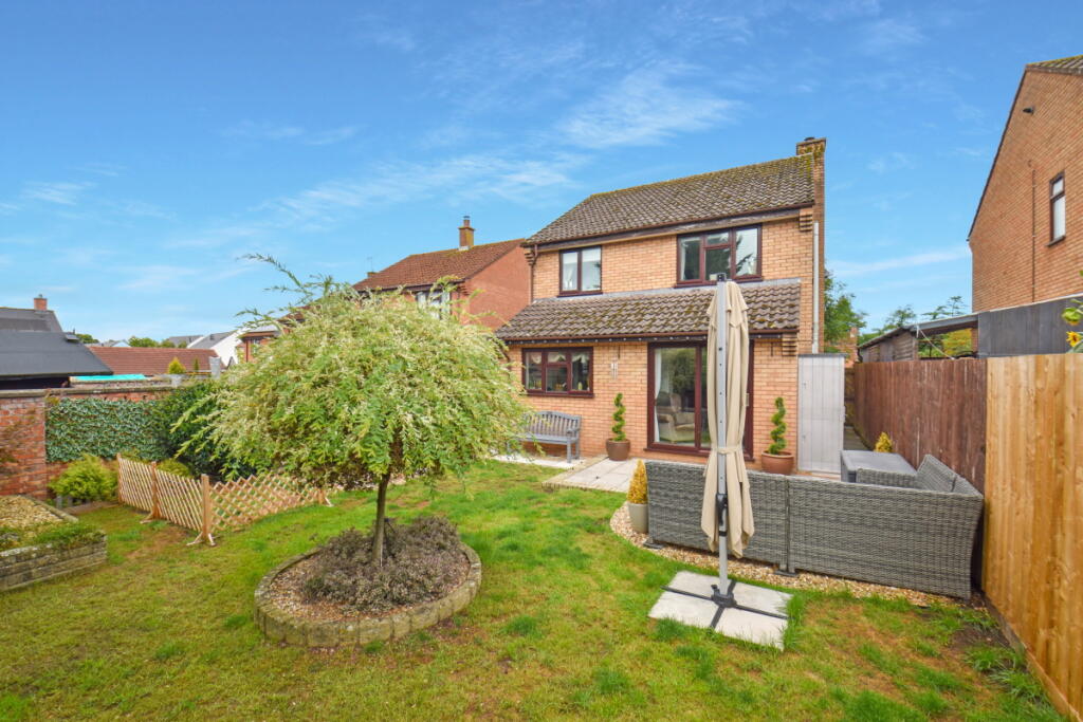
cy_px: 361
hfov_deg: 100.4
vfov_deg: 77.3
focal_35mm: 15
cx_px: 542
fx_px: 451
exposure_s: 1/200
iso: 100
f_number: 6.3
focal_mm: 10
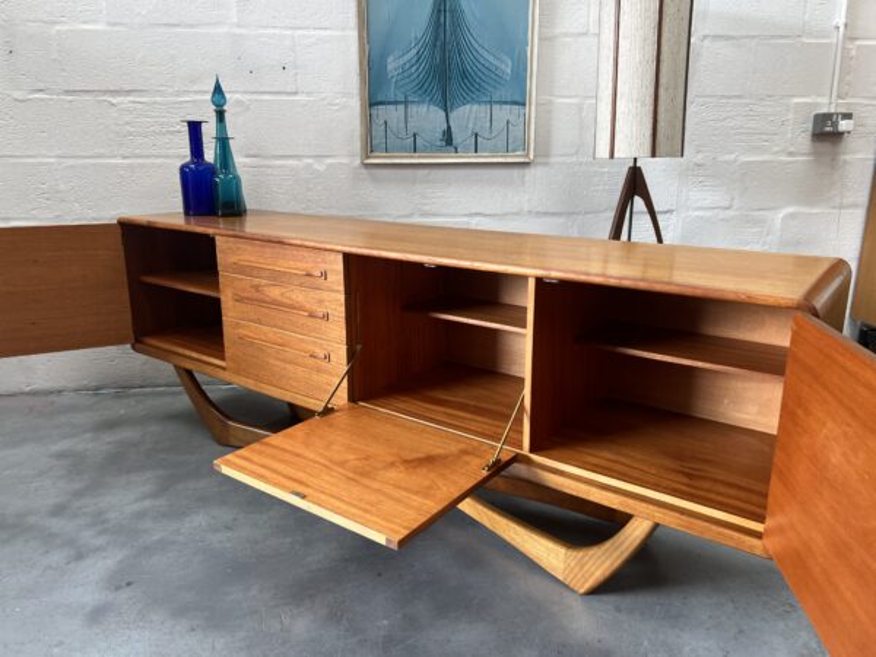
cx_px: 438
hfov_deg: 67.3
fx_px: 658
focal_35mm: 26
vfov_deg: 53.1
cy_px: 328
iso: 50
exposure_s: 1/121
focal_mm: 5.7
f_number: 1.5
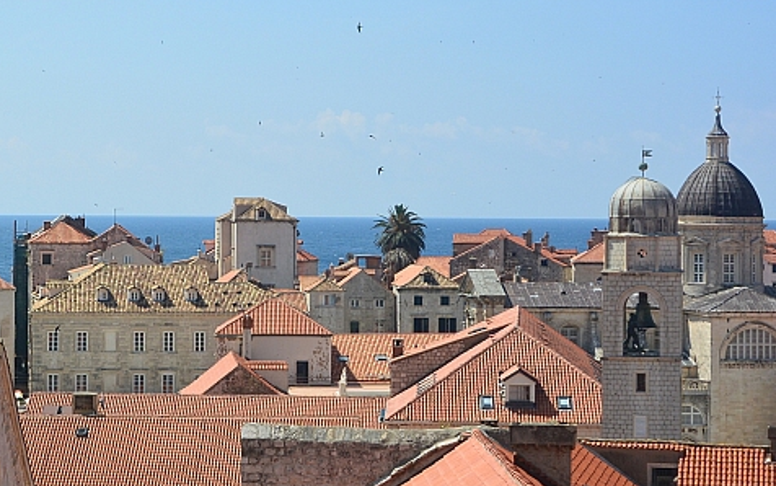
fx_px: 2349
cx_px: 280
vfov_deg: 11.8
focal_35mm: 111
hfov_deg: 18.7
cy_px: 180
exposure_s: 1/1000
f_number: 5.6
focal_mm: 30
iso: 160
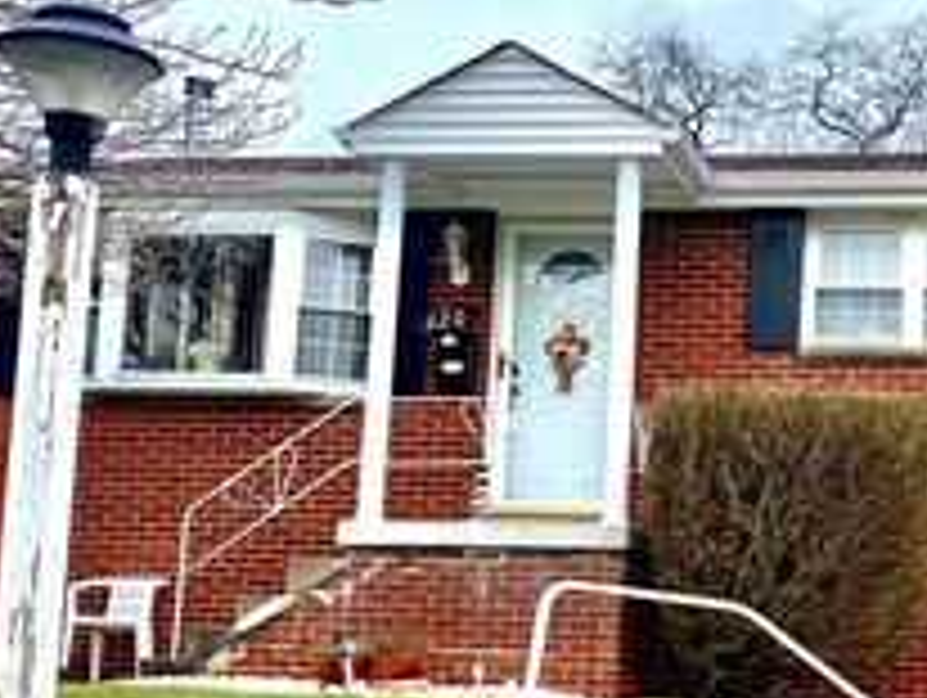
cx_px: 832
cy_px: 480
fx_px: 1689
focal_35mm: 63
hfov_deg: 29.4
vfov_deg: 23.2
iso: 32
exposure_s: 1/728
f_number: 1.8
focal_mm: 4.25
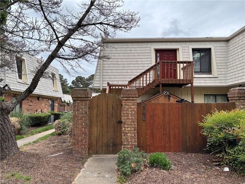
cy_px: 92
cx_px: 122
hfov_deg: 67.3
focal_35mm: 26
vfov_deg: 53.1
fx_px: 184
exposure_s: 1/390
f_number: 1.6
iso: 50
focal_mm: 5.96
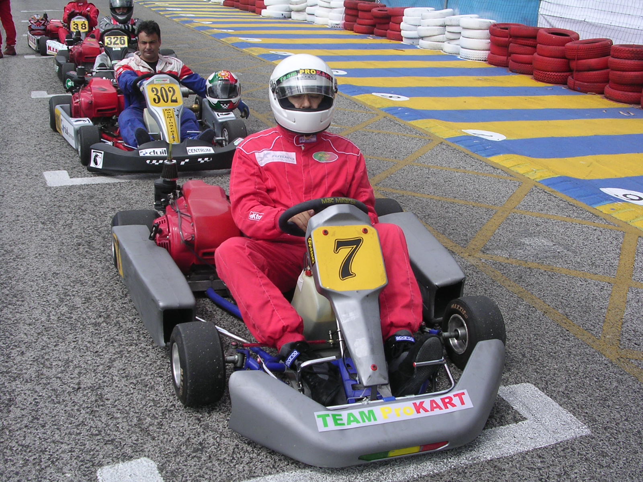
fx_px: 706
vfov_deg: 37.7
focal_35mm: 38
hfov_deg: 49.0
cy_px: 241
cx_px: 322
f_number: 5.6
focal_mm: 5.8
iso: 100
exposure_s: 1/274
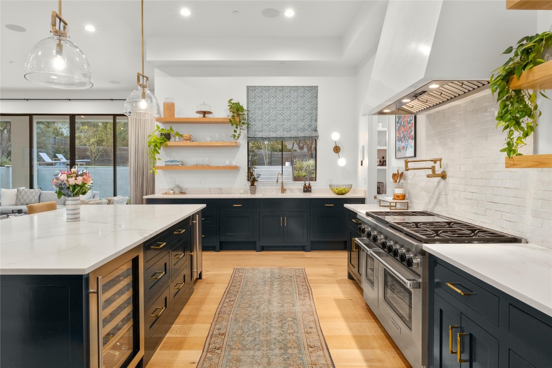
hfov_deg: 86.9
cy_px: 184
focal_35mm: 19
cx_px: 276
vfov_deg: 64.6
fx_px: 291
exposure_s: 1/3
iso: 400
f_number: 8
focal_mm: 12.8
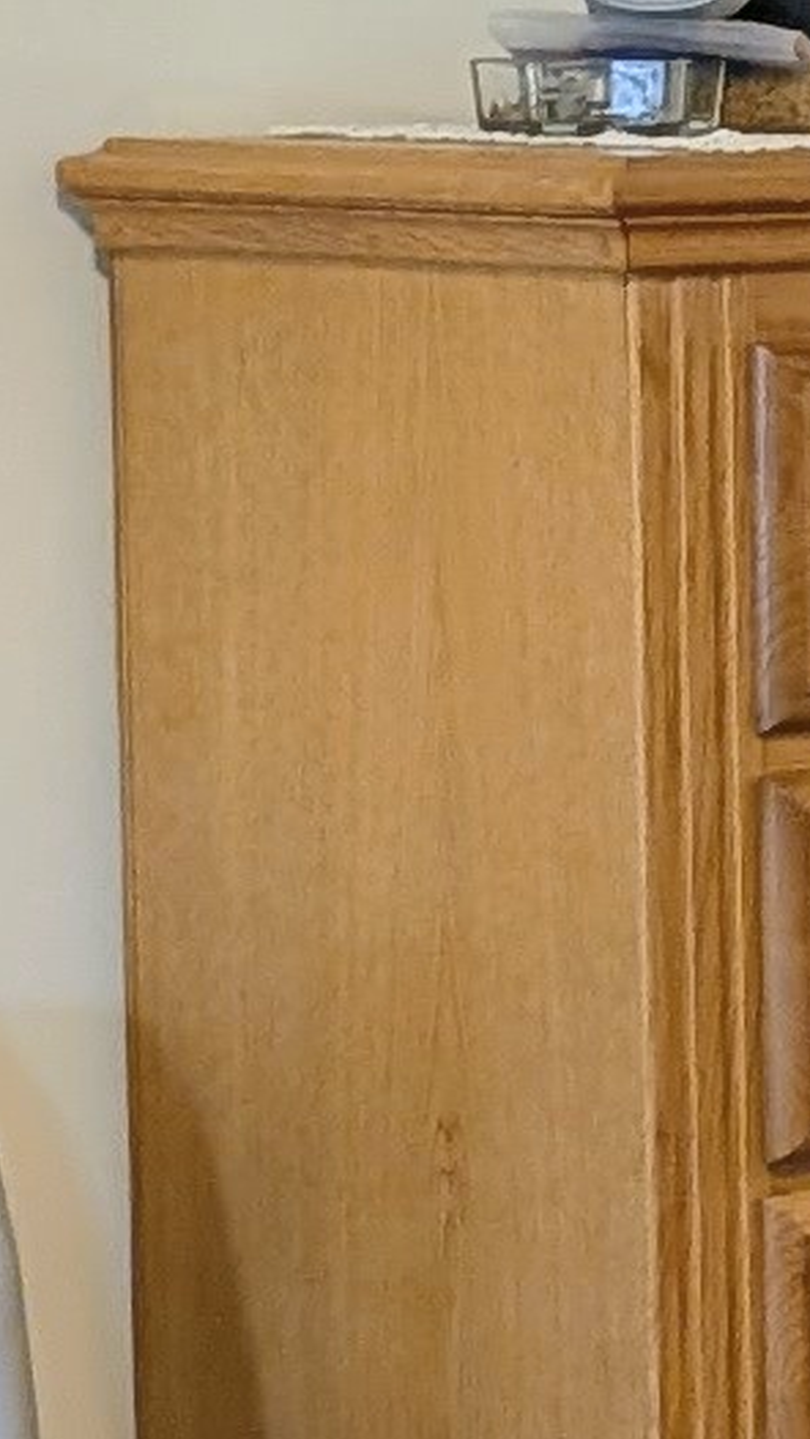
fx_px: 7749
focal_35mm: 203
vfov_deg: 10.6
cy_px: 410
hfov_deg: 5.1
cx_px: 3719
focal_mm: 6.9
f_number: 1.68
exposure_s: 1/30
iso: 45
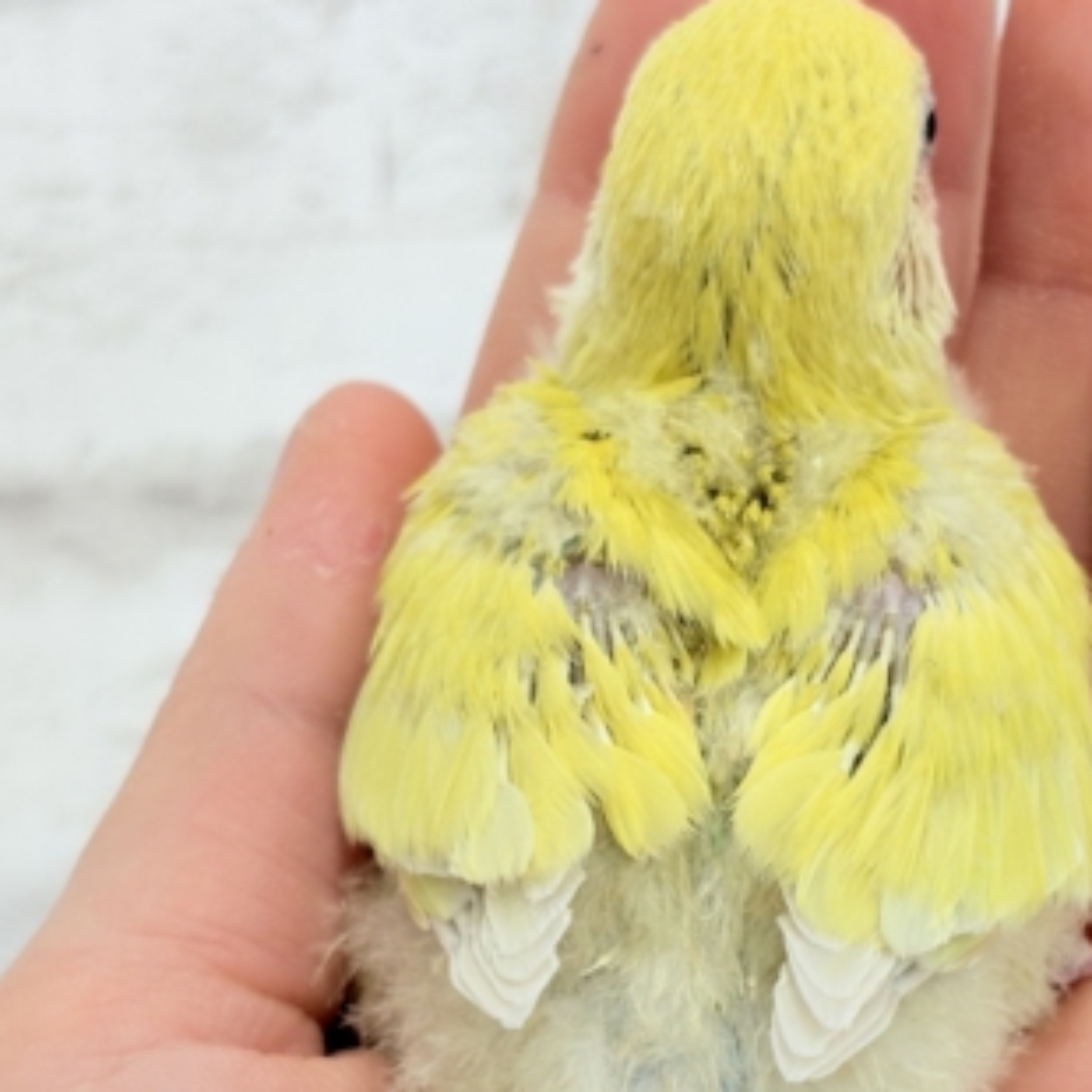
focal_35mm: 95
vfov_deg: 18.2
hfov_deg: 18.1
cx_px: 941
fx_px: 3391
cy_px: 782
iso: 40
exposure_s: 1/50
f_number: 1.6
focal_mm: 5.96
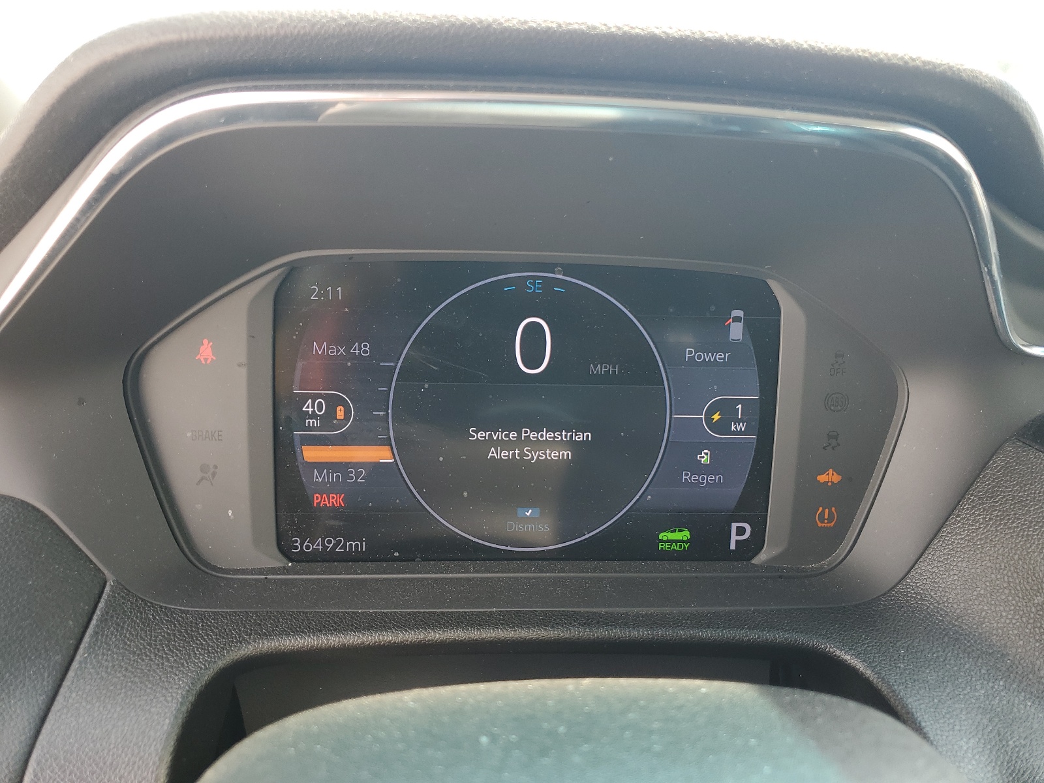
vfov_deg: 53.1
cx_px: 522
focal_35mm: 26
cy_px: 392
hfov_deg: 67.3
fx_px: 784
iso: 50
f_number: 1.5
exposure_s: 1/147
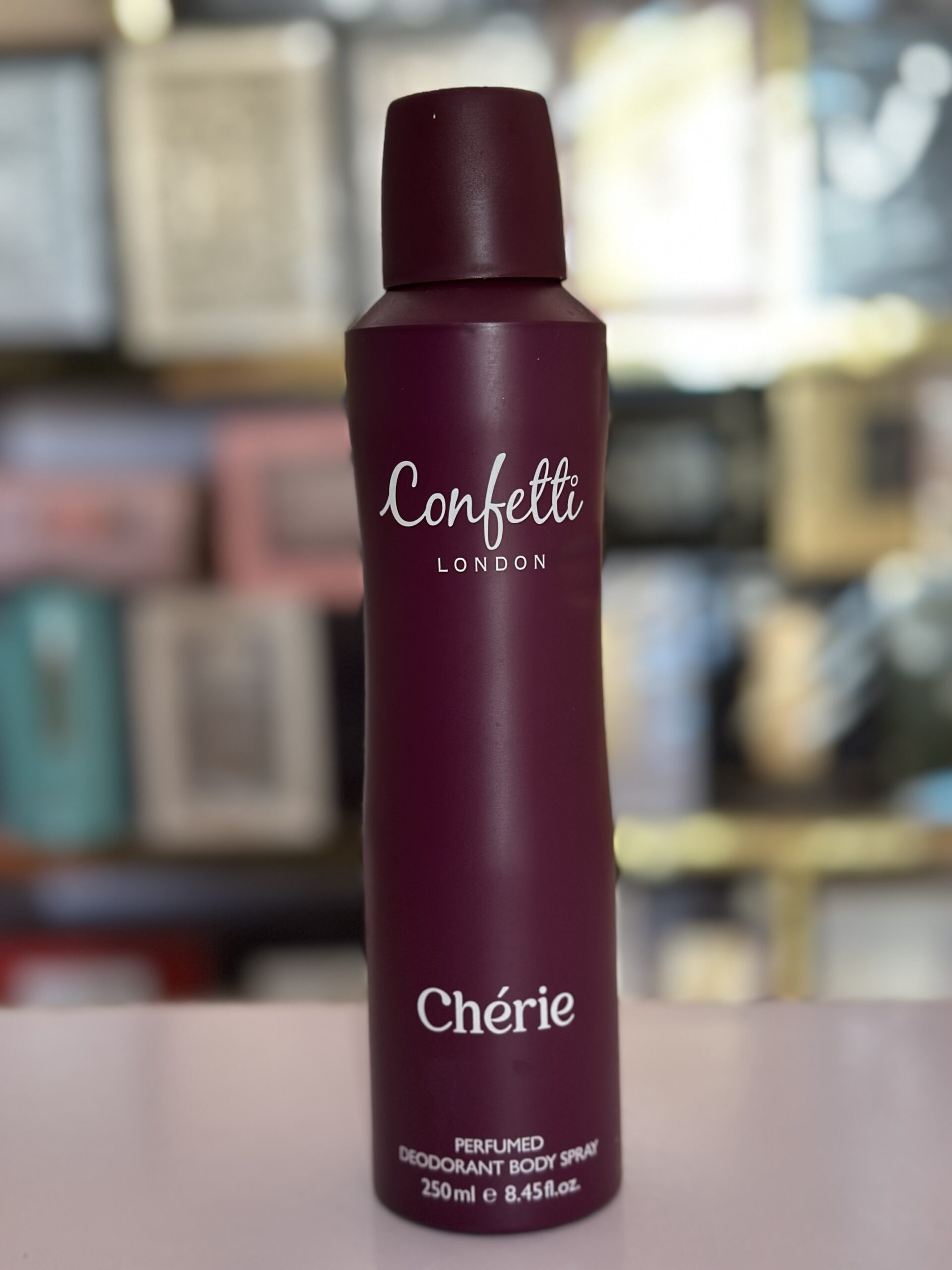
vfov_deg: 39.7
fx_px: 1760
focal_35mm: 48
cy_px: 635
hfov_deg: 30.3
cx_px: 476
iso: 125
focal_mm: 6.86
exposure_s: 1/60
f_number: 1.78
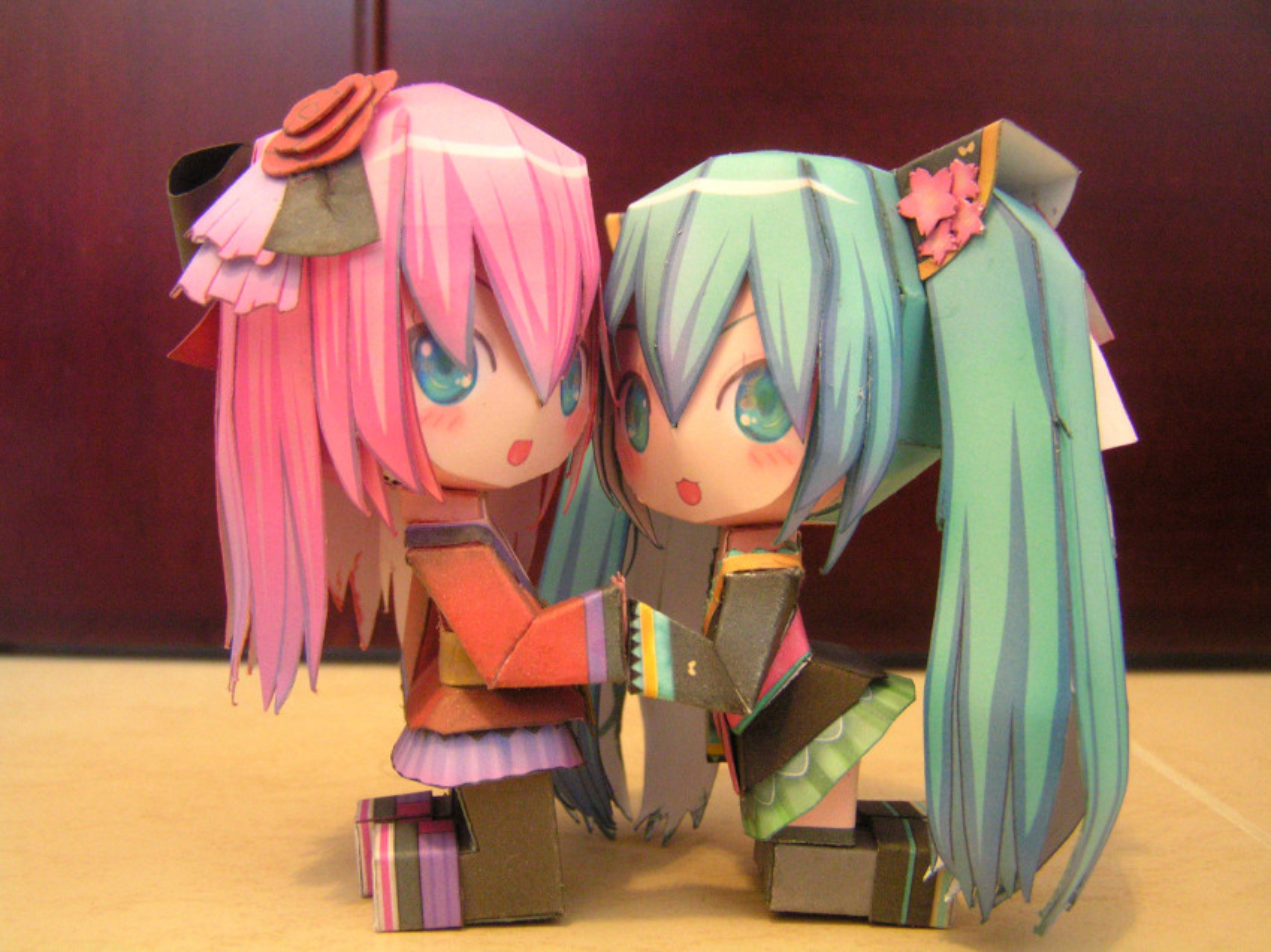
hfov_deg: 49.0
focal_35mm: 38
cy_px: 476
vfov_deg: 37.7
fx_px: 1395
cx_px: 636
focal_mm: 6.3
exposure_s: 1/6
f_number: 2.8
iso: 200
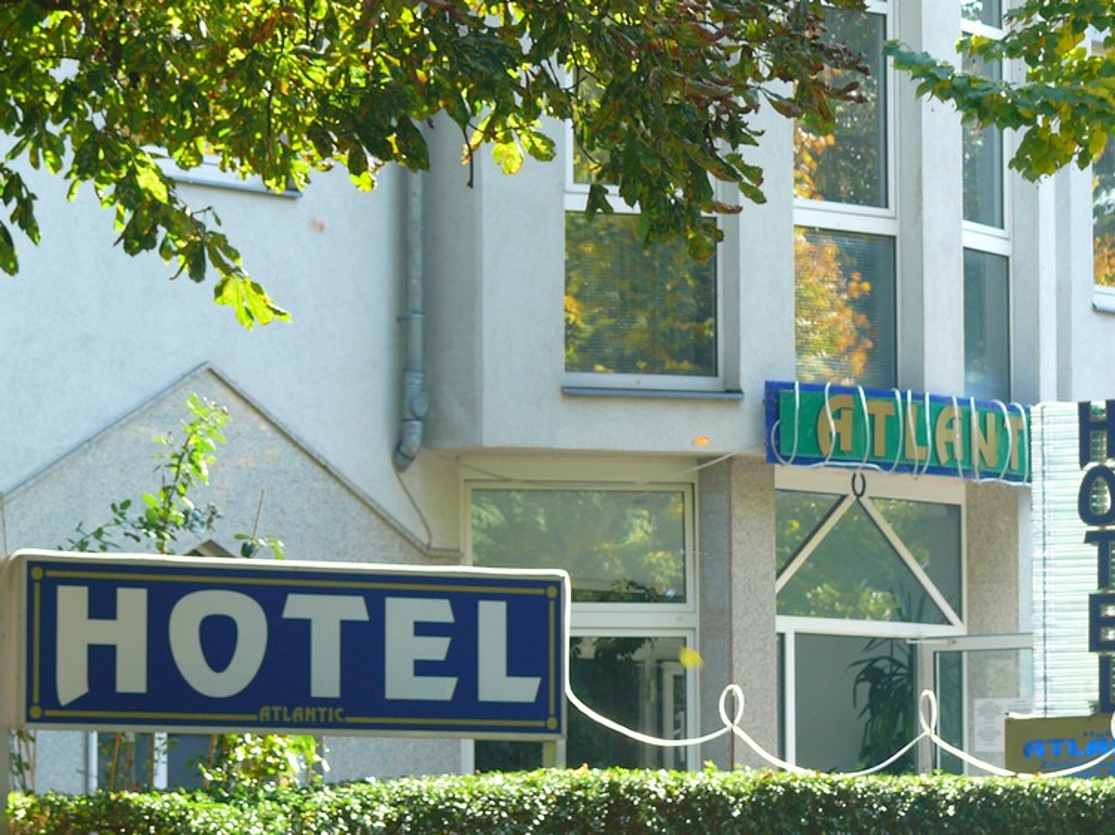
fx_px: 5603
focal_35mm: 174
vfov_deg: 8.5
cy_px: 418
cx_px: 558
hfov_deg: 11.4
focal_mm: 25.8
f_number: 3.6
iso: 100
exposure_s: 1/50
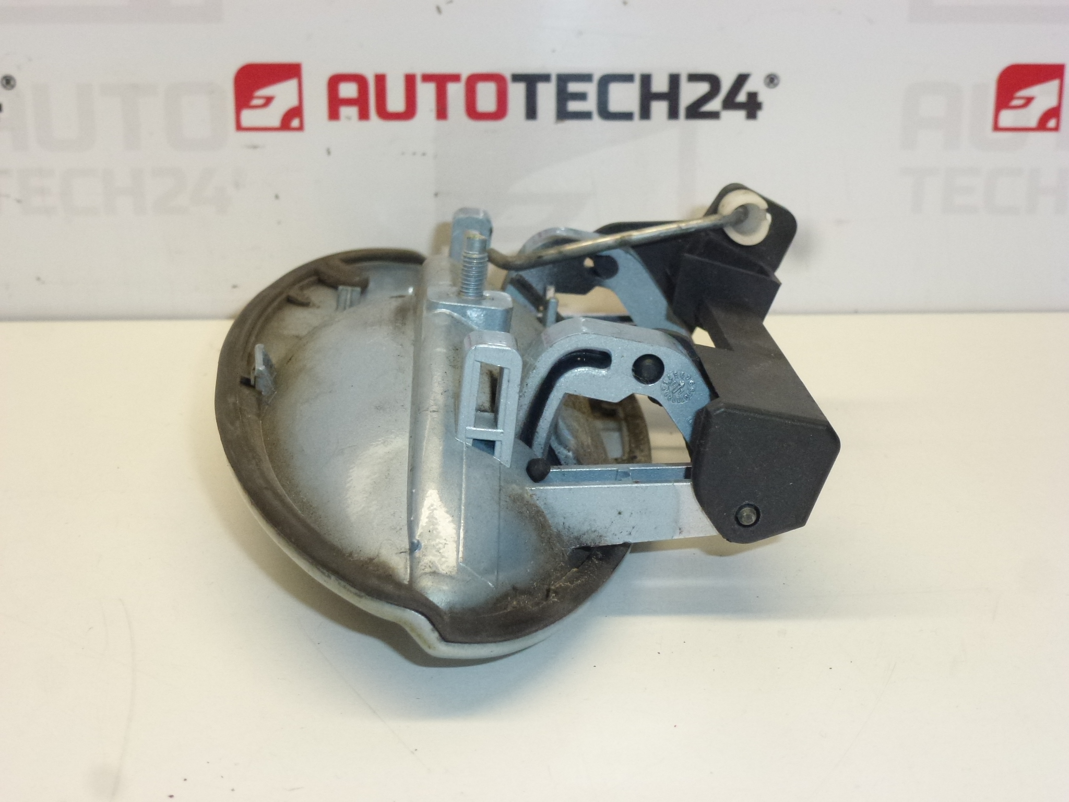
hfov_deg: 36.8
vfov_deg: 28.0
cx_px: 534
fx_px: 1606
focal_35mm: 52
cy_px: 401
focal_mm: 9.4
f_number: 4.3
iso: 400
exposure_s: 1/160
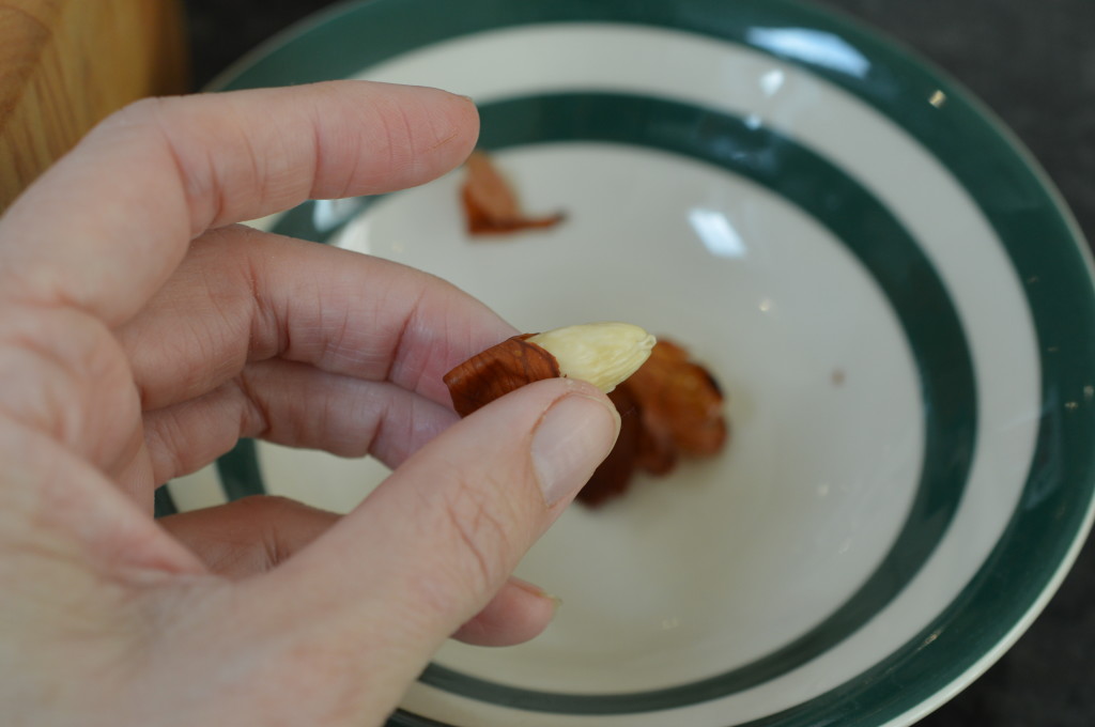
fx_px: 1823
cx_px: 548
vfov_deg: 22.6
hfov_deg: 33.4
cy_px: 364
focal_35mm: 60
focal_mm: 40
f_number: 5
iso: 400
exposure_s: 1/100
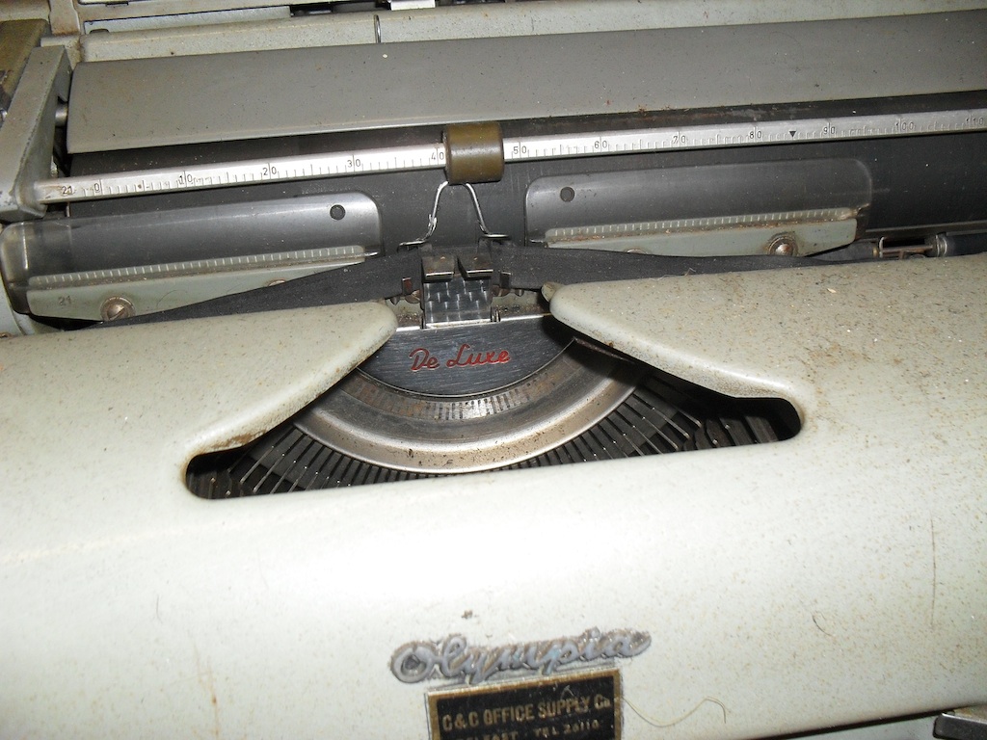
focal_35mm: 35
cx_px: 494
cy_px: 370
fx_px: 998
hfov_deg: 52.6
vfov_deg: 40.7
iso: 200
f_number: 3.2
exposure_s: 1/45
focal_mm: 6.3
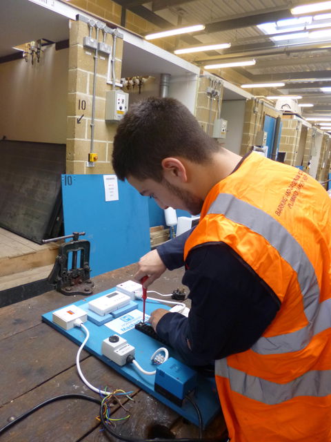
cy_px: 221
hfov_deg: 56.8
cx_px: 166
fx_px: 306
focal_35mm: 24
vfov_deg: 71.6
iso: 250
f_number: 2.5
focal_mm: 4.3
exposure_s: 1/60
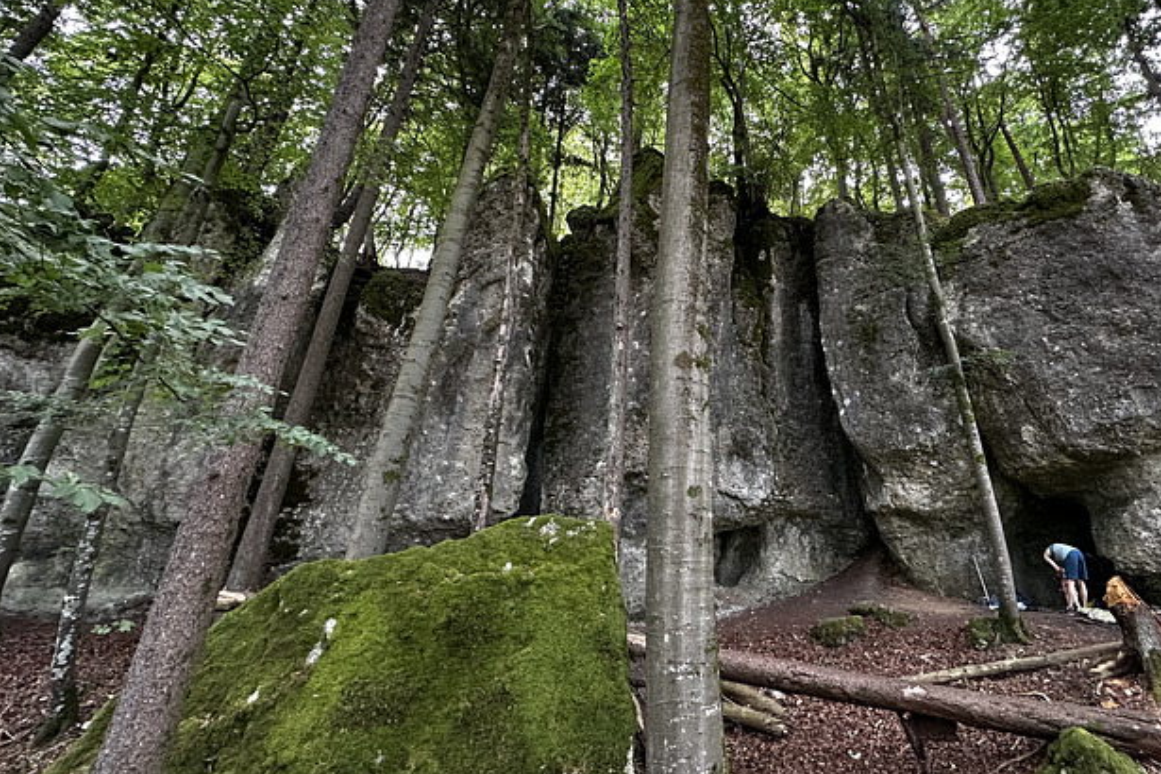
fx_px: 580
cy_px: 319
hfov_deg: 88.6
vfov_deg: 66.9
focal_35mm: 18
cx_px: 710
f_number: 2.2
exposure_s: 1/99
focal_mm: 2.22
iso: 320
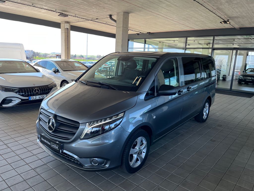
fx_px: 191
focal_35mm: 26
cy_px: 96
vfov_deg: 53.1
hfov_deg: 67.3
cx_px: 127
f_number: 1.6
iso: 64
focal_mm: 5.1
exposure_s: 1/394
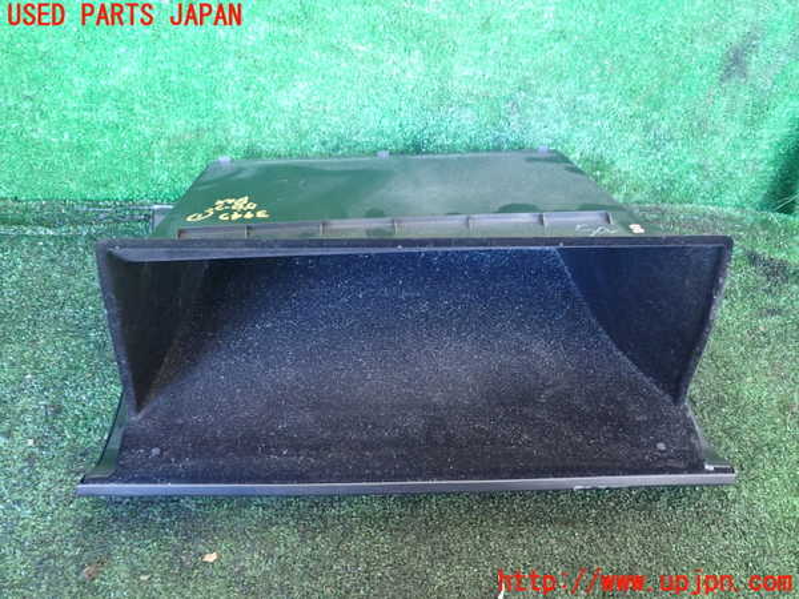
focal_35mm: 30
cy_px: 300
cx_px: 400
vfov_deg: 46.8
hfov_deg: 60.0
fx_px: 692
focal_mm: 5.4
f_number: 2.3
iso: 800
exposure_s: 1/25
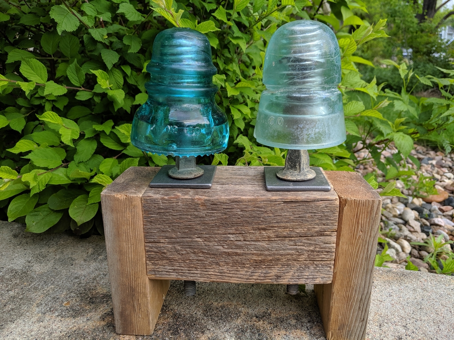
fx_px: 354
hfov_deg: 65.3
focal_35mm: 27
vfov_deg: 51.4
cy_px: 170
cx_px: 227
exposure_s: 1/84.7
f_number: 1.8
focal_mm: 4.44
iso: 55
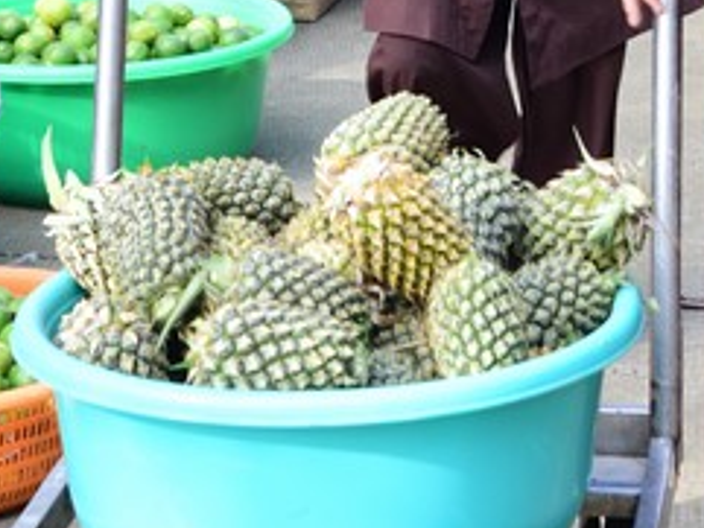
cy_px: -400
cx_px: 453
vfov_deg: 8.4
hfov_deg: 11.5
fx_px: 3479
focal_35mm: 171
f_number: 5.6
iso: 400
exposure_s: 1/100
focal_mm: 66
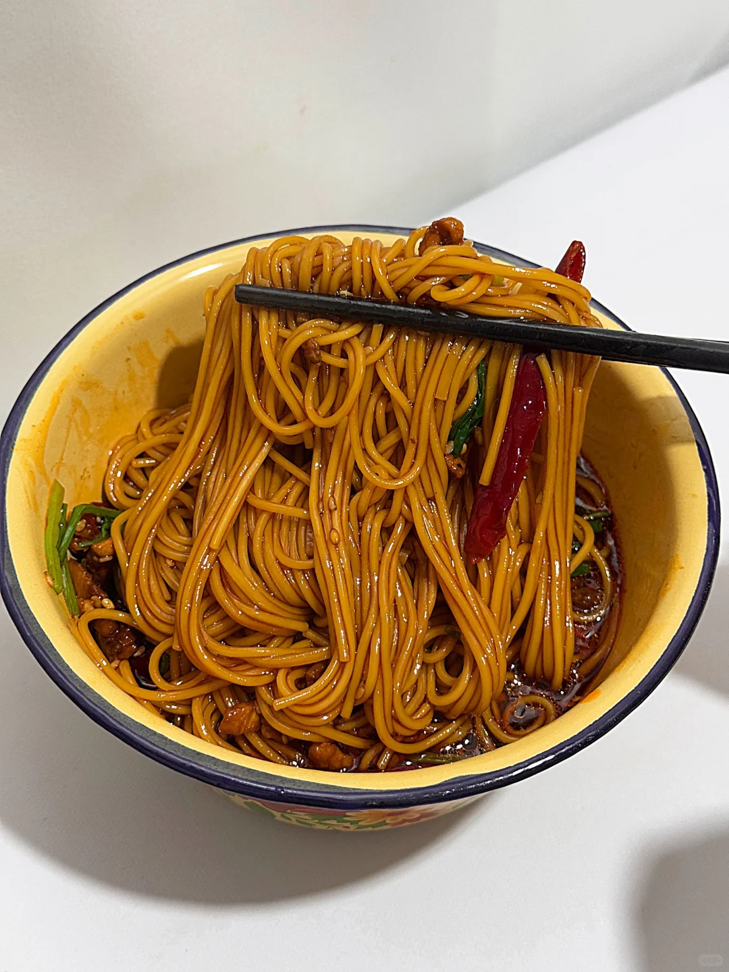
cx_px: 364
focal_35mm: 48
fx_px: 1348
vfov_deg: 39.7
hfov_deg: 30.3
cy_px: 486
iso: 125
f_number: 1.78
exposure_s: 1/50
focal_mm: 6.76
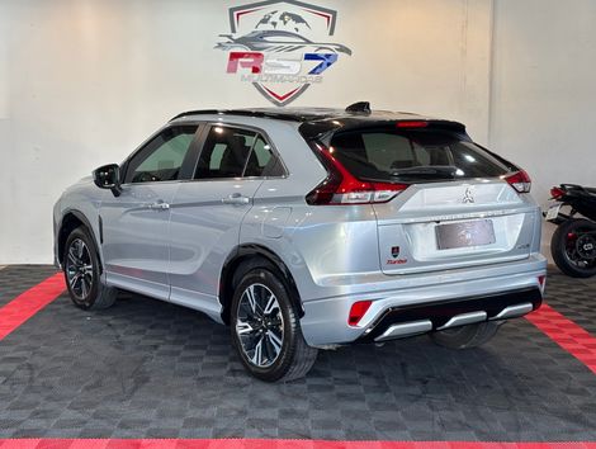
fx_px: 897
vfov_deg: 28.1
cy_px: 224
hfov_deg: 36.8
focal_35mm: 52
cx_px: 298
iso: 25
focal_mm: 5.96
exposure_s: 1/137
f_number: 1.6
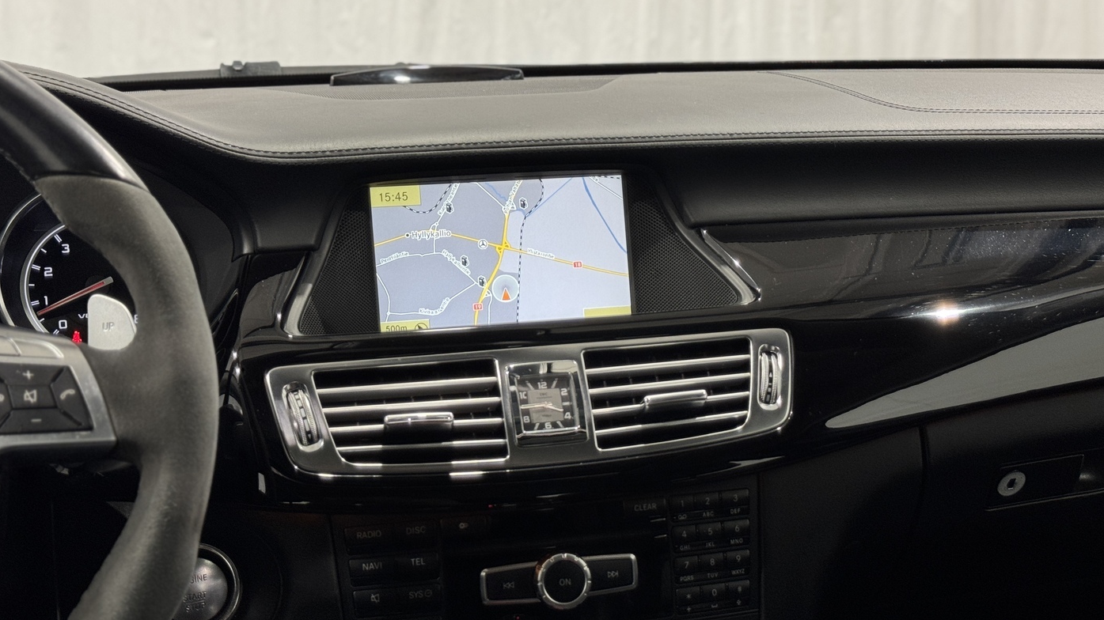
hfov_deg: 38.5
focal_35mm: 54
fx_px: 1580
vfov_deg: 22.2
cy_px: 296
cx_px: 565
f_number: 1.78
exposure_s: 1/50
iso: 80
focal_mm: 6.76
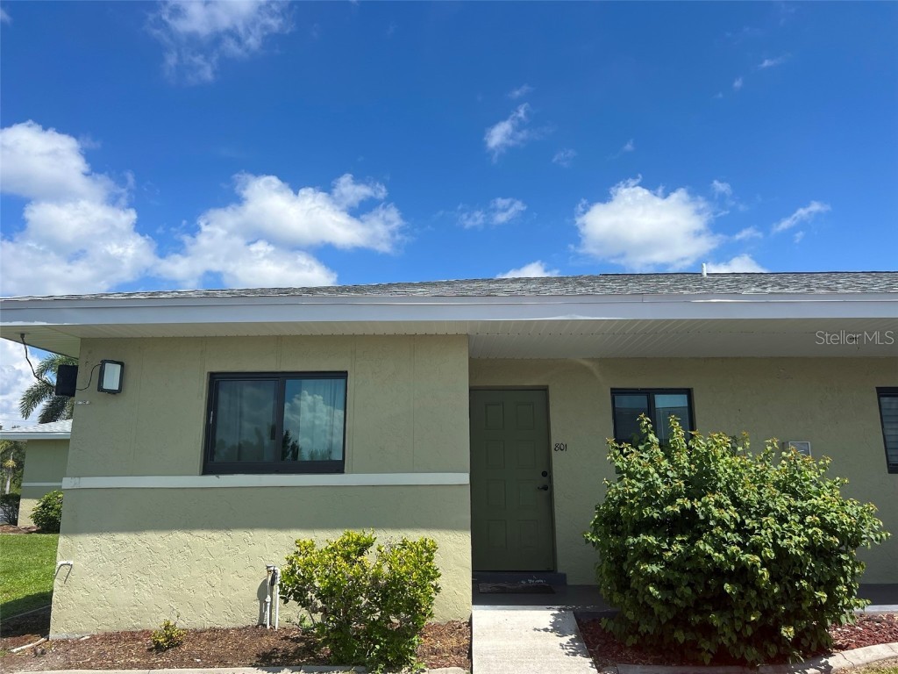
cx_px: 449
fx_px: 674
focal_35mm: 26
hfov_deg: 67.3
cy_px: 337
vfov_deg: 53.1
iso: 50
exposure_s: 1/4630
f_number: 1.5
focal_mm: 5.7
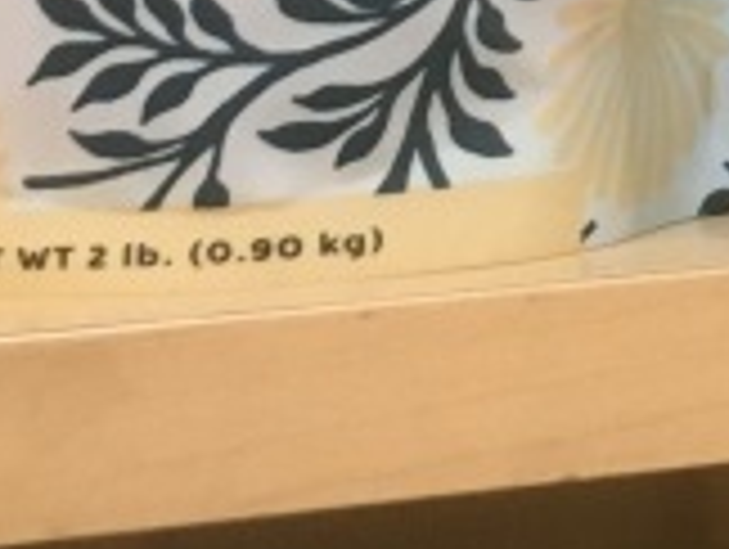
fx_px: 2974
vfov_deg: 9.8
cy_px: -540
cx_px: 1246
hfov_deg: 12.9
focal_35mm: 141
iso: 125
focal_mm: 4.15
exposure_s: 1/30
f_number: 2.2
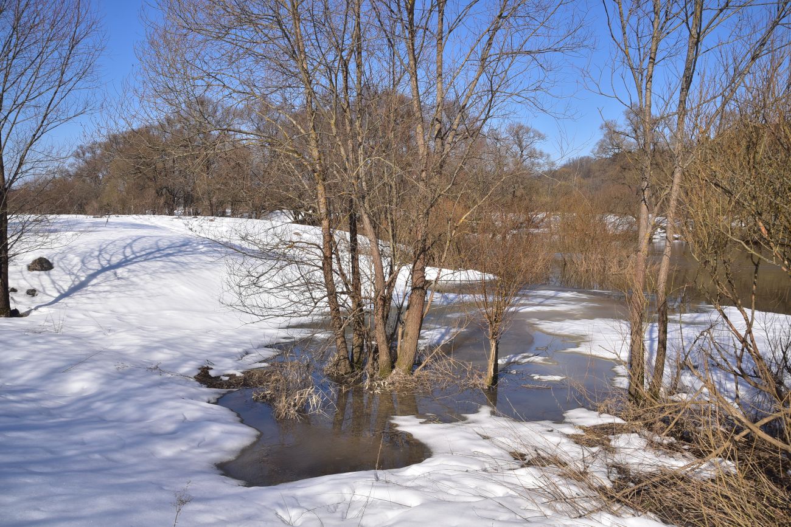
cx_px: 396
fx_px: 1099
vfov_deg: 27.0
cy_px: 264
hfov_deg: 39.6
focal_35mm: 50
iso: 125
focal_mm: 50
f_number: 13
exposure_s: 1/125
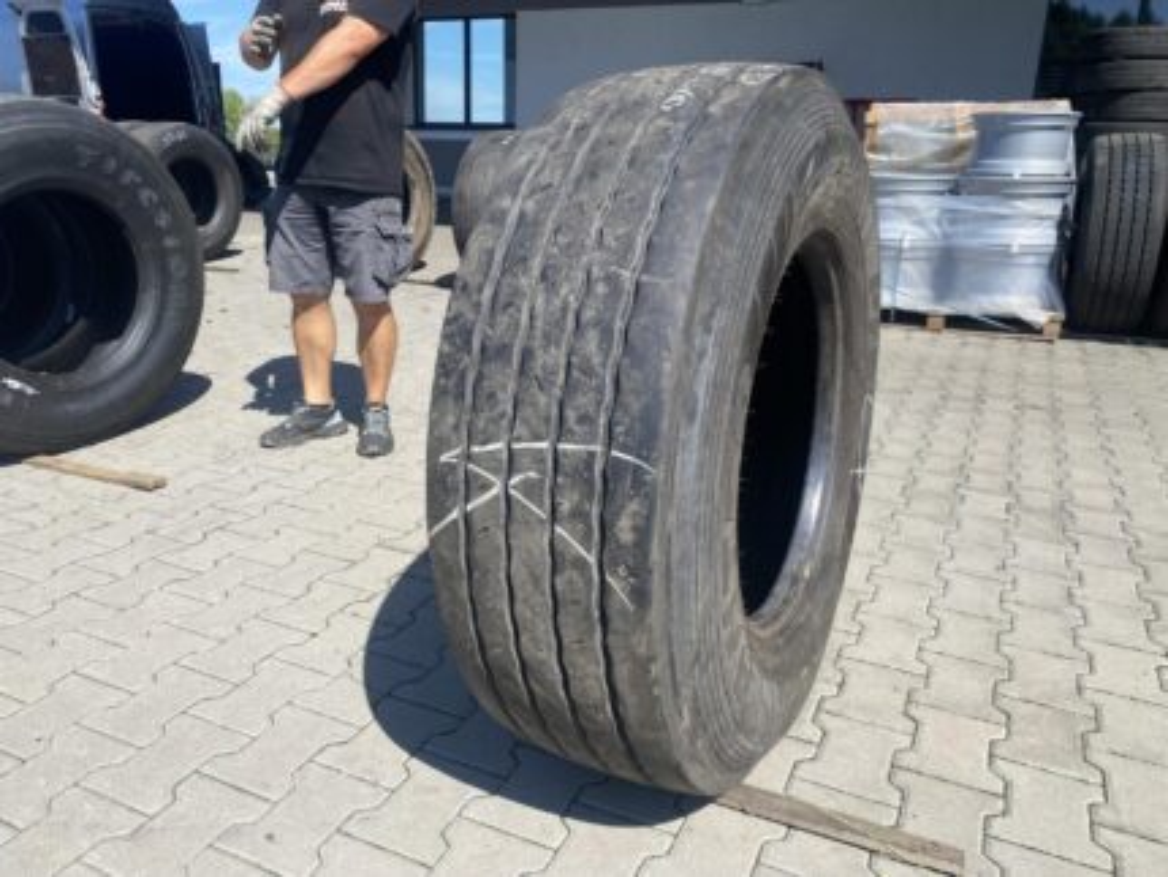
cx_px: 584
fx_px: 878
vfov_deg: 53.1
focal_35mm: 26
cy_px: 438
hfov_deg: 67.3
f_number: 1.8
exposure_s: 1/2028
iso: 32
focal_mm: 4.25
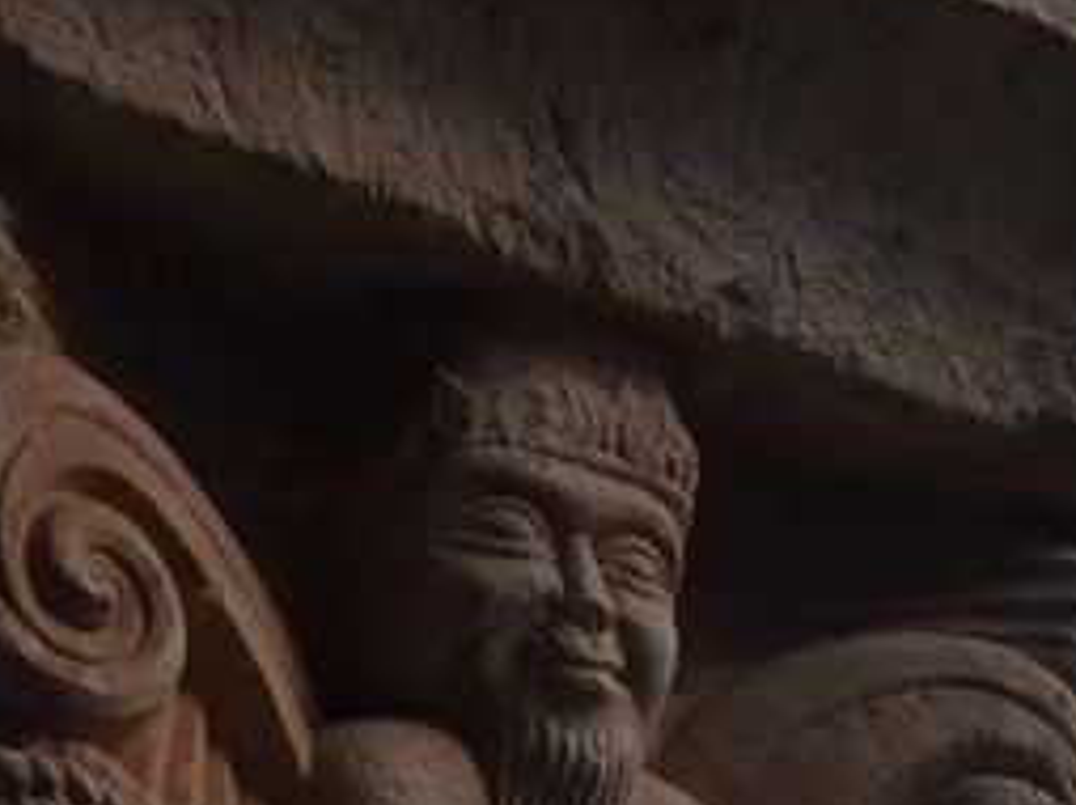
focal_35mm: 185
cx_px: 381
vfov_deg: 7.9
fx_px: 5745
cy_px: 1093
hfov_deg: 10.7
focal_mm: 31
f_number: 8
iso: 200
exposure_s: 1/250
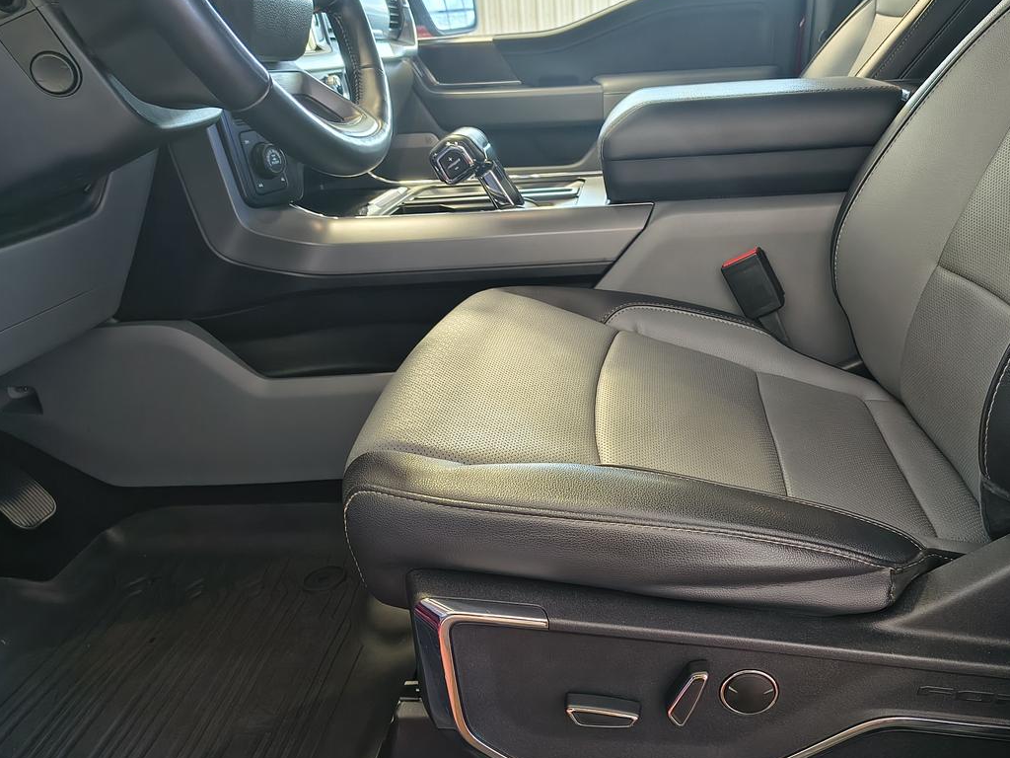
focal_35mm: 30
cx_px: 612
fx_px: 875
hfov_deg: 59.4
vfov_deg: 46.7
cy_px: 432
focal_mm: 5.56
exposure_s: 1/60
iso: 904
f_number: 1.8
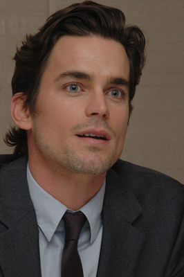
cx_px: 92
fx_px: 1670
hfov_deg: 6.3
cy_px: 138
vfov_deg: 9.5
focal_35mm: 218
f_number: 14
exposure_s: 1/160
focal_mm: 145
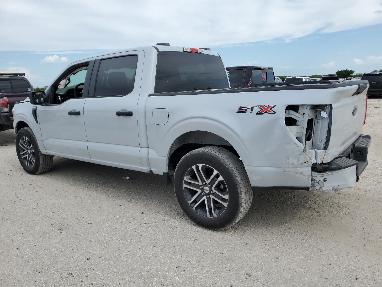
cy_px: 144
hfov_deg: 67.3
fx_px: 287
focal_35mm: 26
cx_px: 191
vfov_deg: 53.1
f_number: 1.5
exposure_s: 1/2500
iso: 50
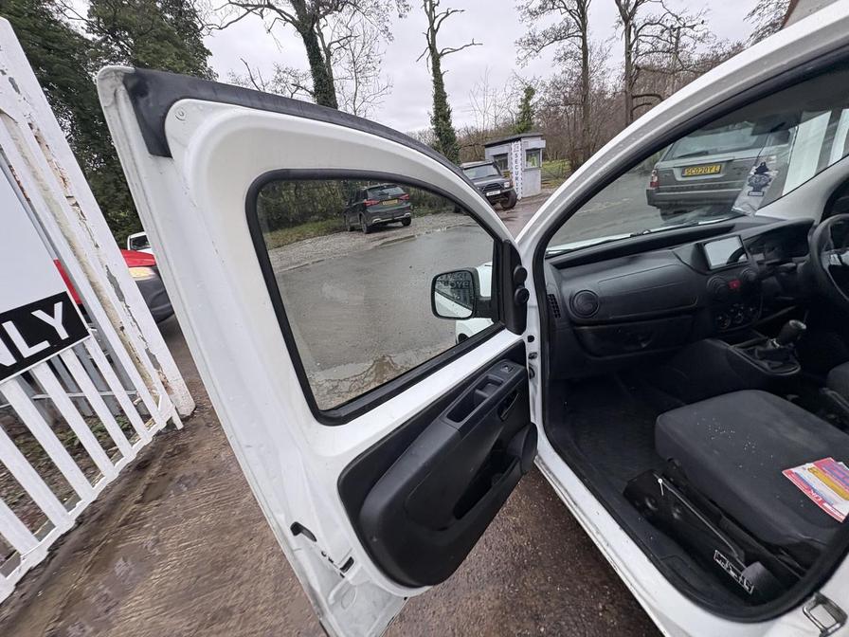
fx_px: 343
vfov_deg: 85.7
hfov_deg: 102.1
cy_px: 318
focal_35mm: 14
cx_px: 424
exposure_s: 1/99
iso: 200
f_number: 2.2
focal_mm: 2.22
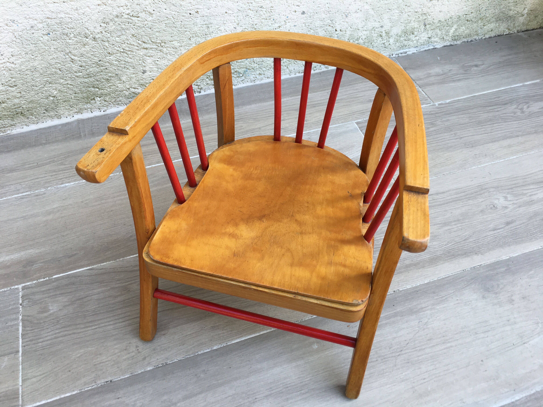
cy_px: 204
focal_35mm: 29
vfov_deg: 48.2
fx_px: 455
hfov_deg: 61.7
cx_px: 272
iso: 32
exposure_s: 1/100
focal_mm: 4.15
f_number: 2.2
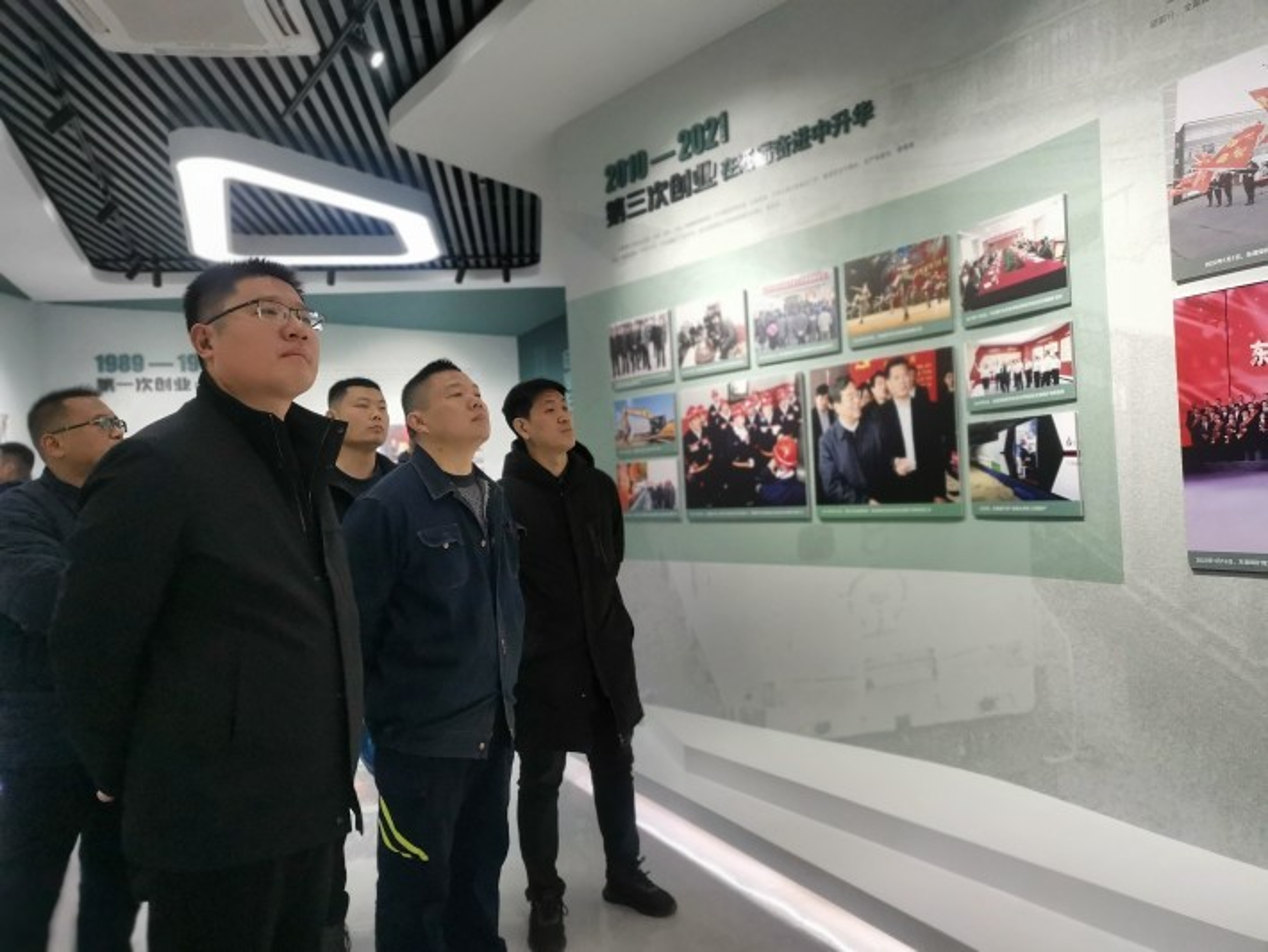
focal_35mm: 26
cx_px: 634
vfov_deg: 53.1
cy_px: 476
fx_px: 953
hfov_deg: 67.3
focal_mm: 4.75
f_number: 2.4
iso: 320
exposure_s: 1/100
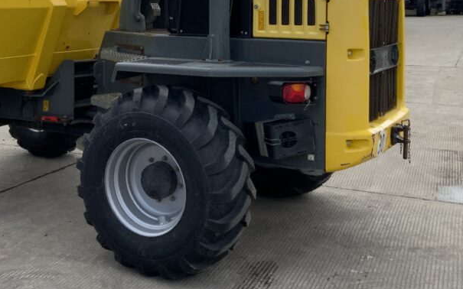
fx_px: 656
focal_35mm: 52
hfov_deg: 38.5
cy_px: 28
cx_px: 157
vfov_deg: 24.2
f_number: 1.8
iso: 16
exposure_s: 1/1577
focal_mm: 3
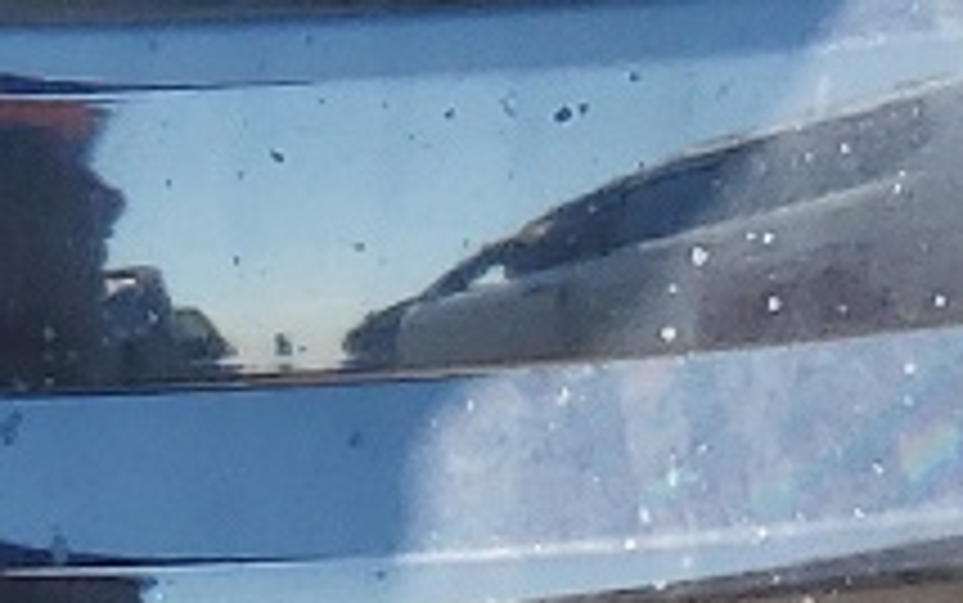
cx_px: -544
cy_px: -2052
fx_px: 5409
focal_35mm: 206
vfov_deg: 5.4
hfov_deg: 9.8
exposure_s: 1/3333
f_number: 1.5
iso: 50
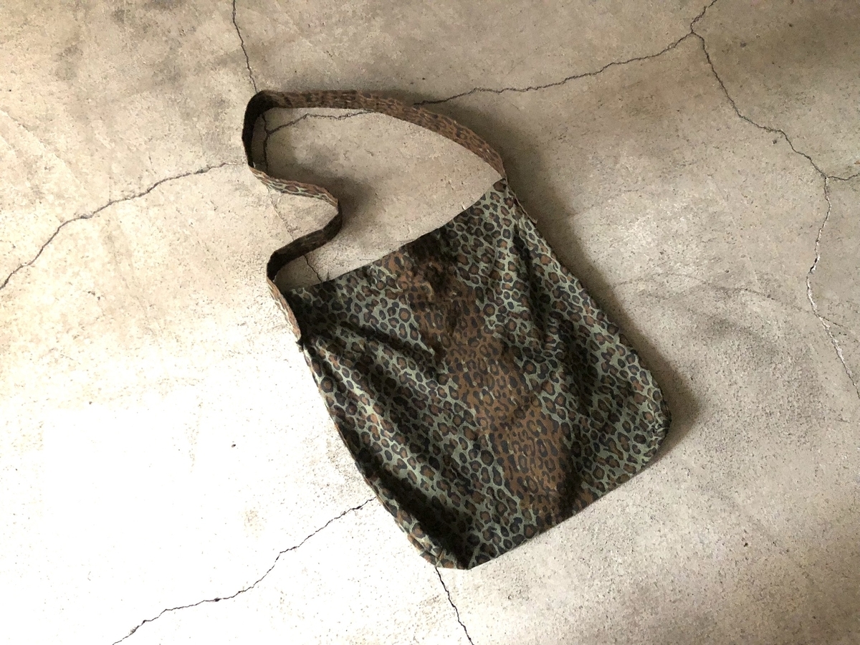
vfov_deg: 49.7
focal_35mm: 28
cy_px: 322
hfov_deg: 63.4
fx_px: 696
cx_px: 430
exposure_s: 1/4
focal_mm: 4
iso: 125
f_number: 1.8
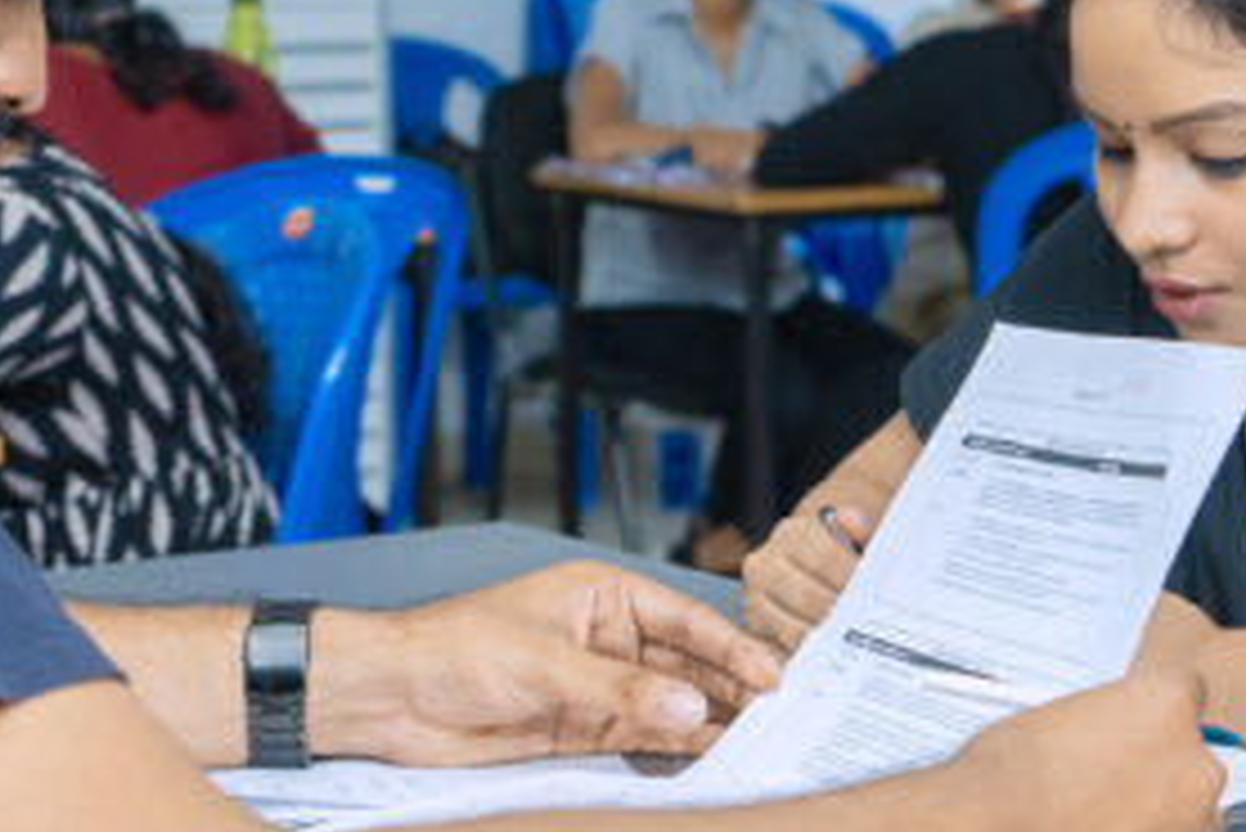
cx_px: 549
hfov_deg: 18.9
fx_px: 3740
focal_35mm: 108
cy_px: 232
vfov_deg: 12.7
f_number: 4
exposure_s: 1/200
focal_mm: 39
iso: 640
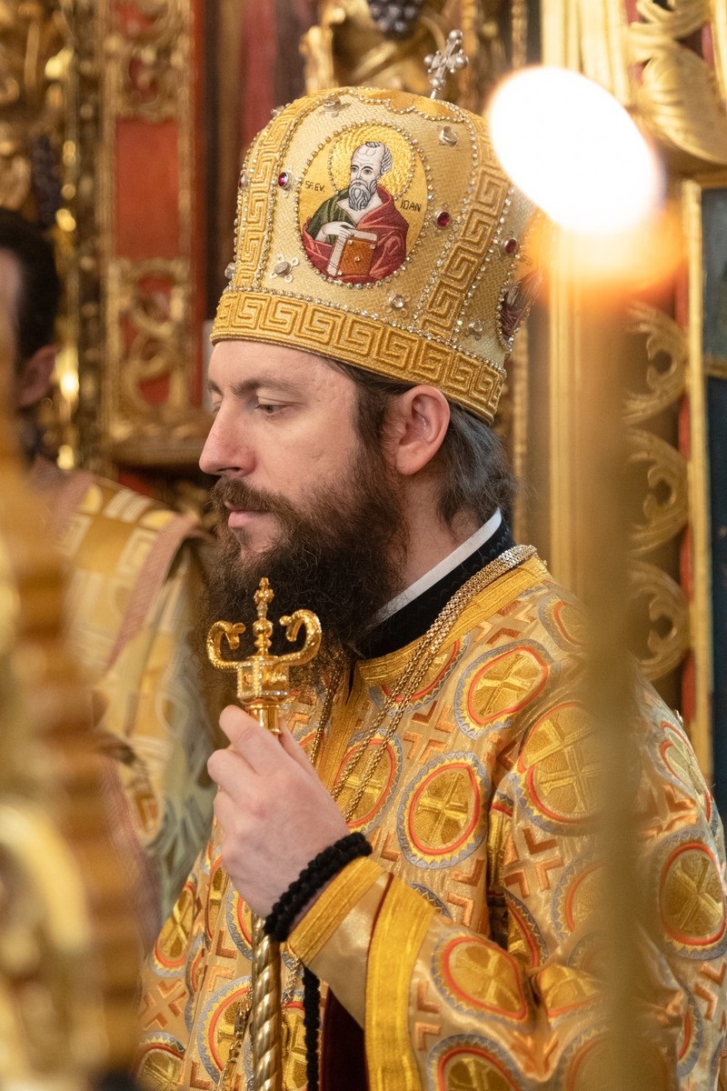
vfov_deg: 28.8
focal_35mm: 70
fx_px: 2120
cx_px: 364
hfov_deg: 19.5
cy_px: 546
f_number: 2.8
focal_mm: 70
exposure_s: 1/30
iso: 800
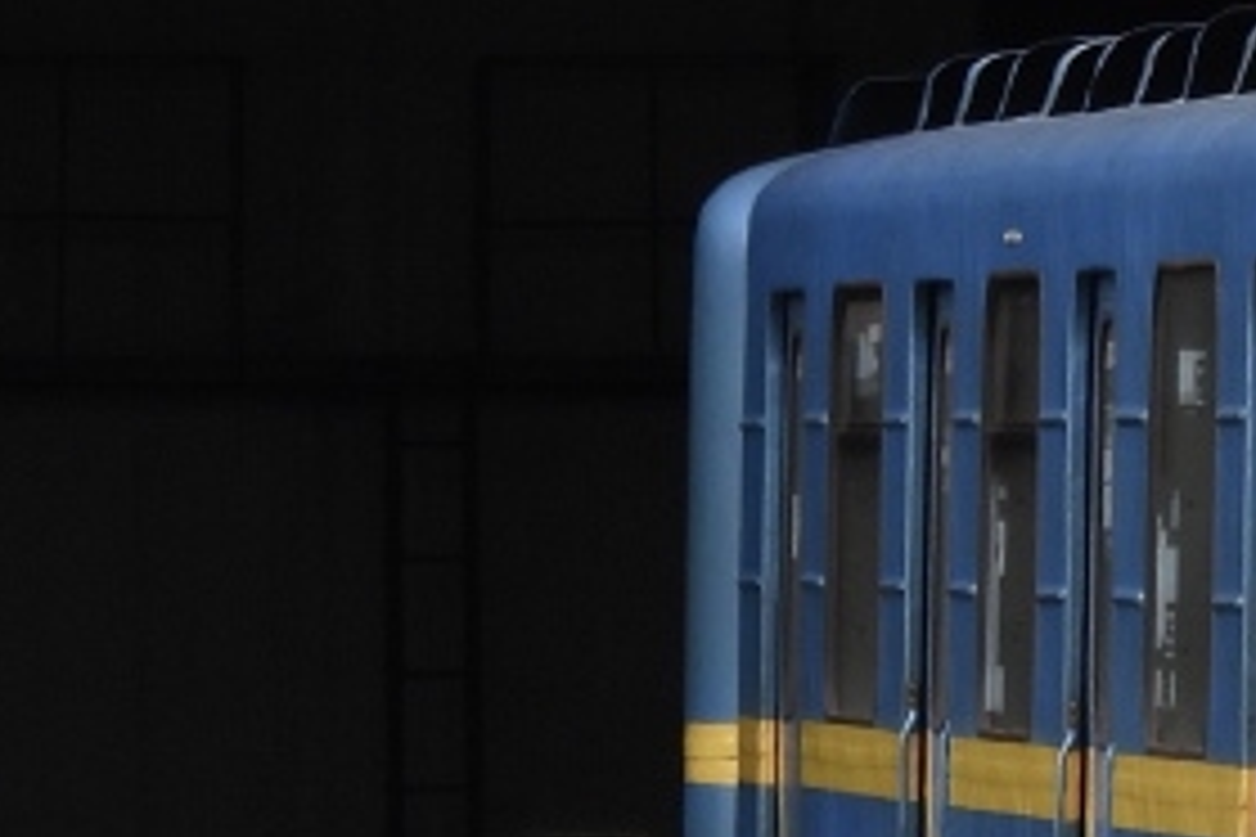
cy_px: 808
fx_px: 40573
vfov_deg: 1.2
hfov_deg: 1.8
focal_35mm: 1163
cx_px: 2354
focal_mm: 42.8
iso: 100
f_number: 4.5
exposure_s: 1/125
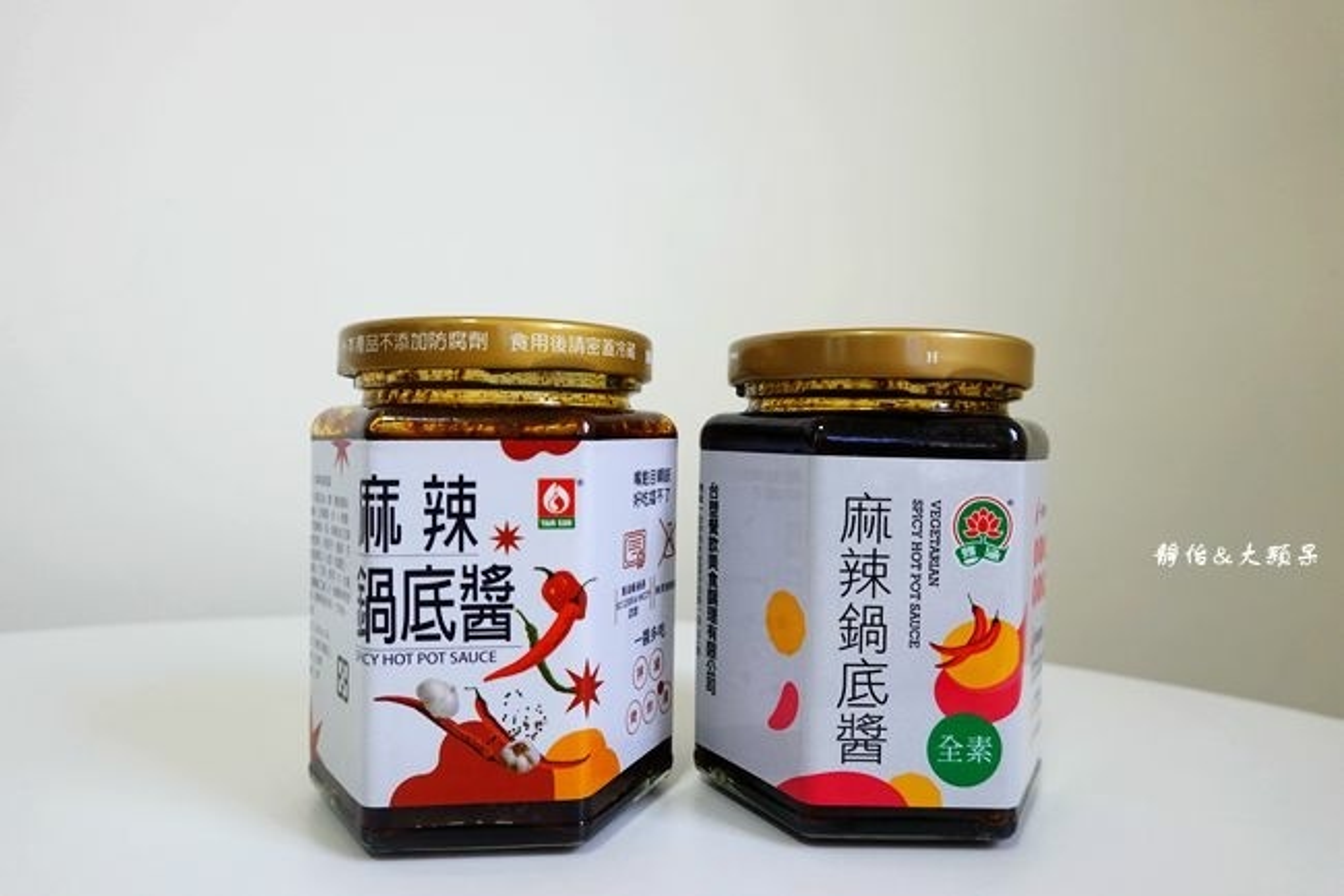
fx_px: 896
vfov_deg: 53.1
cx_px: 672
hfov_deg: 73.8
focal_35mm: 24
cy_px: 448
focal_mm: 9
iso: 250
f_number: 2.8
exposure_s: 1/30
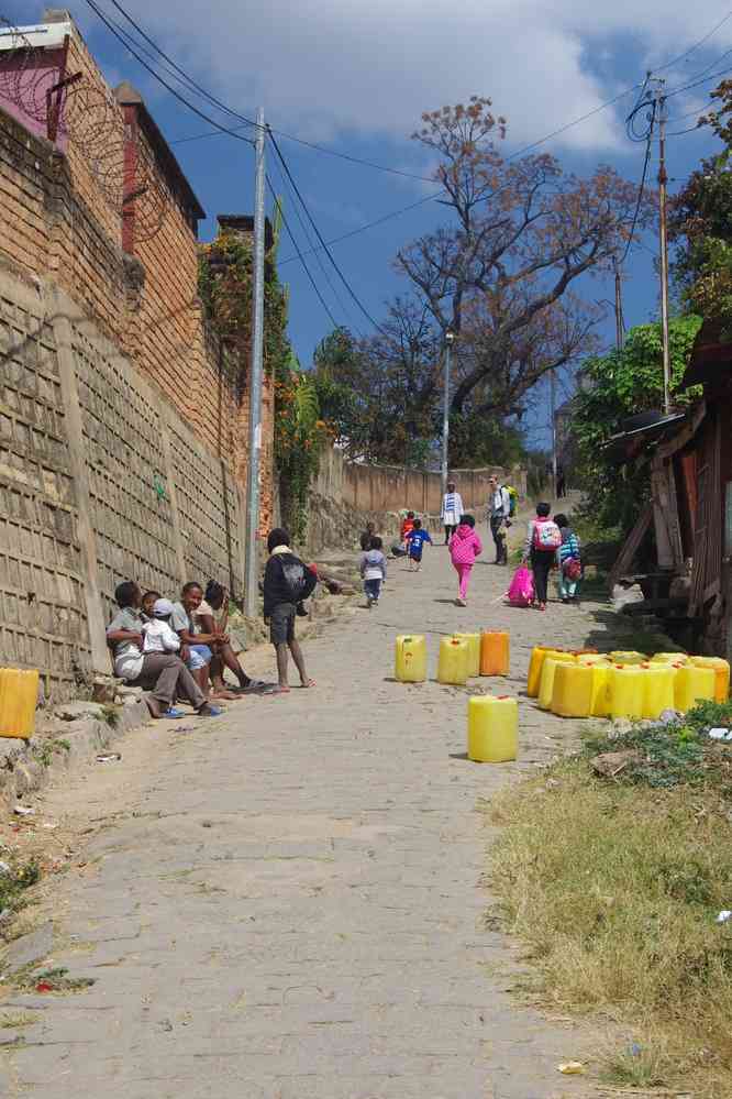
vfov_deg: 28.1
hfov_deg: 18.9
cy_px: 550
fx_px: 2196
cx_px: 366
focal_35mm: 72
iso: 200
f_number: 11
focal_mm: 47.5
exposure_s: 1/125
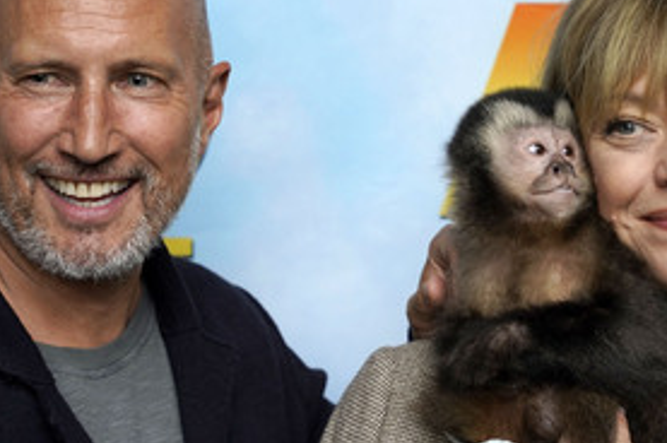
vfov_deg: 9.2
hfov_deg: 13.9
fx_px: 2739
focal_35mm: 148
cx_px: 420
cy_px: 188
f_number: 5.6
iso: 640
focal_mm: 91
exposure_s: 1/160
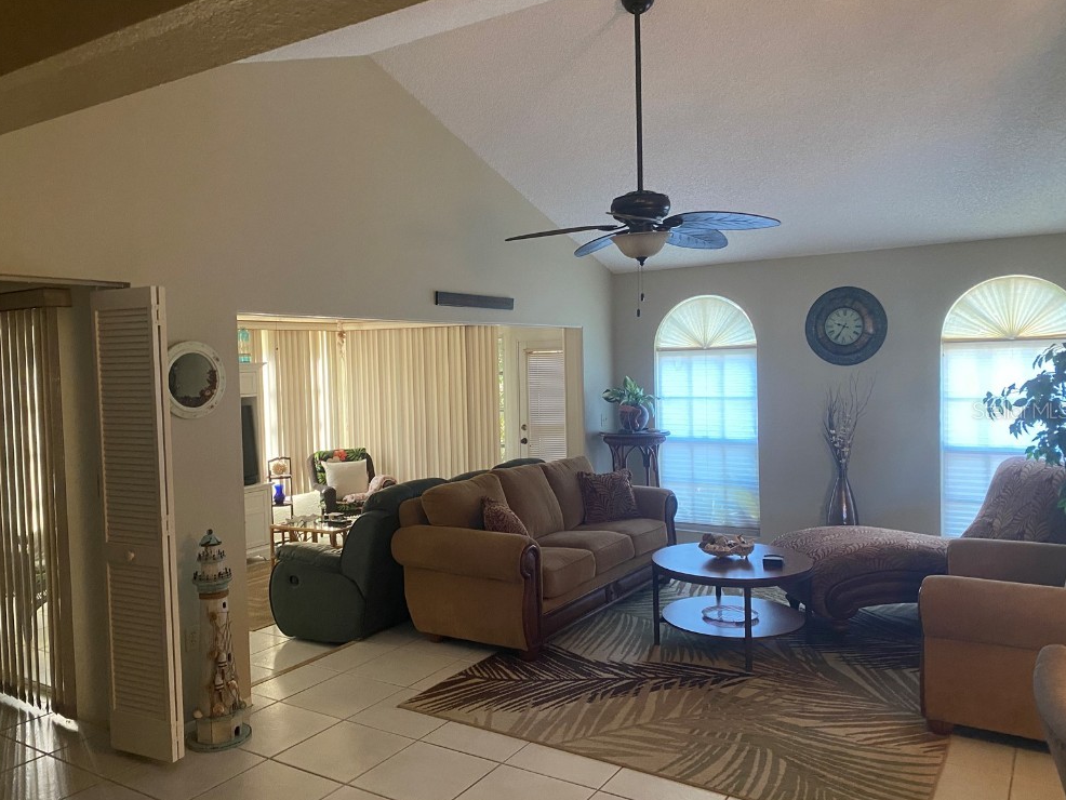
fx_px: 832
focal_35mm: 27
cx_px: 521
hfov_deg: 65.3
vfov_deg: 51.4
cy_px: 410
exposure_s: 1/60
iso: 400
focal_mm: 4.25
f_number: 1.8
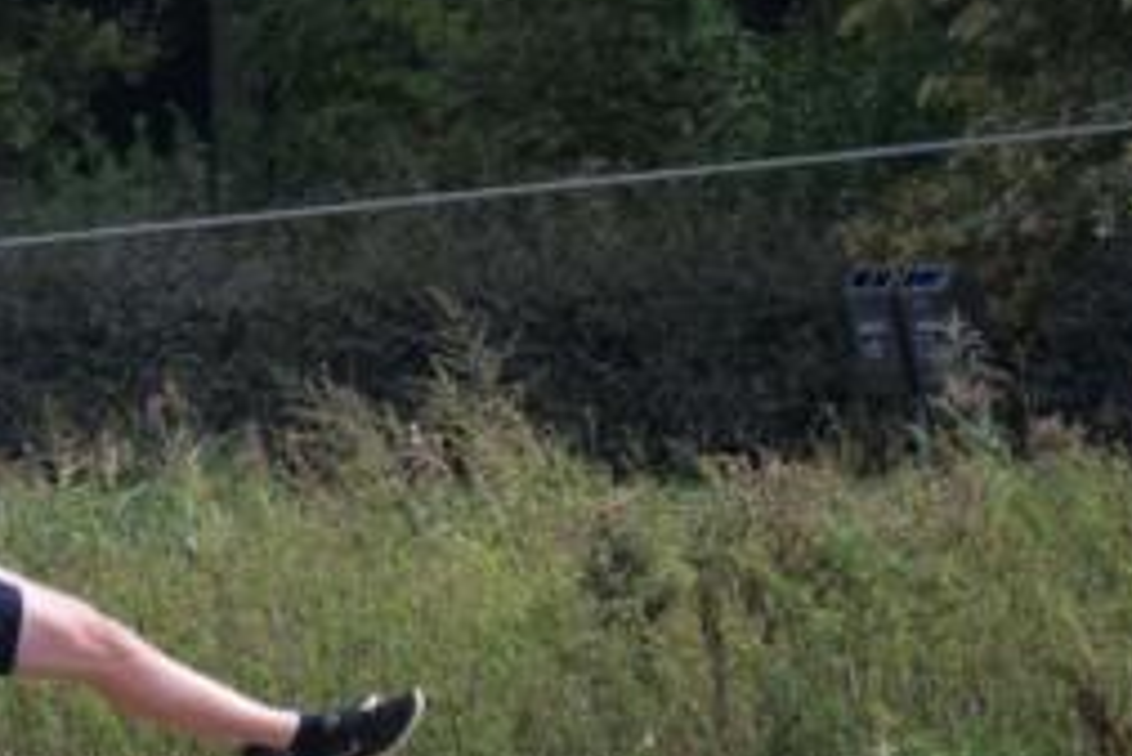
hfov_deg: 5.0
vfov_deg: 3.3
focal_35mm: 415
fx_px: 13056
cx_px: 313
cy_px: 461
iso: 400
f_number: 5.6
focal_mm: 140
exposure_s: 1/1250
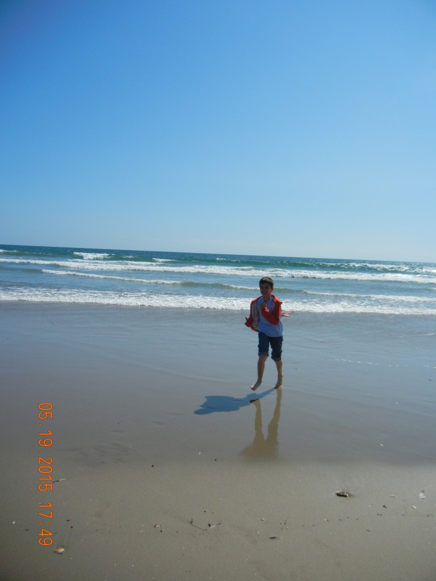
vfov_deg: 60.0
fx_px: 504
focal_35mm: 30
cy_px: 290
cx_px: 218
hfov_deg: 46.8
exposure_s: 1/1121
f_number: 7
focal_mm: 5.4
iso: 160
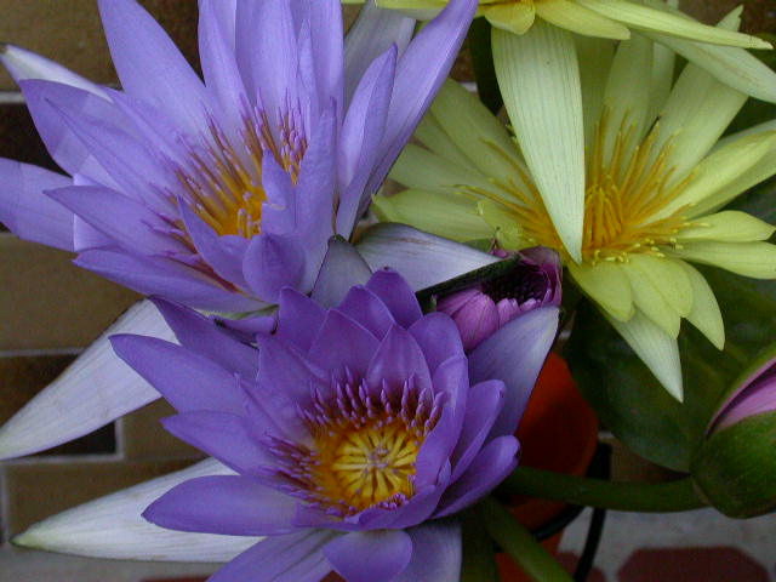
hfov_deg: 23.3
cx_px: 388
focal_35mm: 84
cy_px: 291
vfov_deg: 17.6
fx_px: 1883
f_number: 4.1
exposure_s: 1/500
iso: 400
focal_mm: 17.5
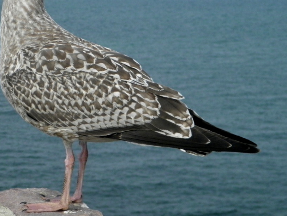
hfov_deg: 15.6
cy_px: 75
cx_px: 78
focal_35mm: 126
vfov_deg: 11.8
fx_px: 1045
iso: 160
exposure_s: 1/250
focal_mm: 14.3
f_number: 8.8
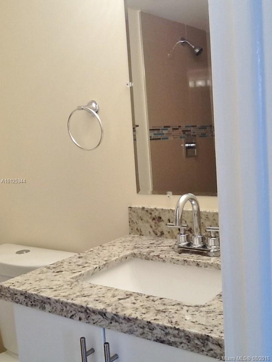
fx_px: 461
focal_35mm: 44
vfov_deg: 42.9
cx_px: 136
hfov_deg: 32.9
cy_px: 181
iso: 40
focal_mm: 2.03
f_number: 2.4
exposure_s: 1/30
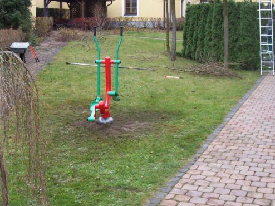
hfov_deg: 34.3
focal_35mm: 56
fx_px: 445
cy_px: 82
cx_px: 119
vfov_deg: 26.0
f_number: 2.7
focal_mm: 6
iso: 200
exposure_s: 1/64
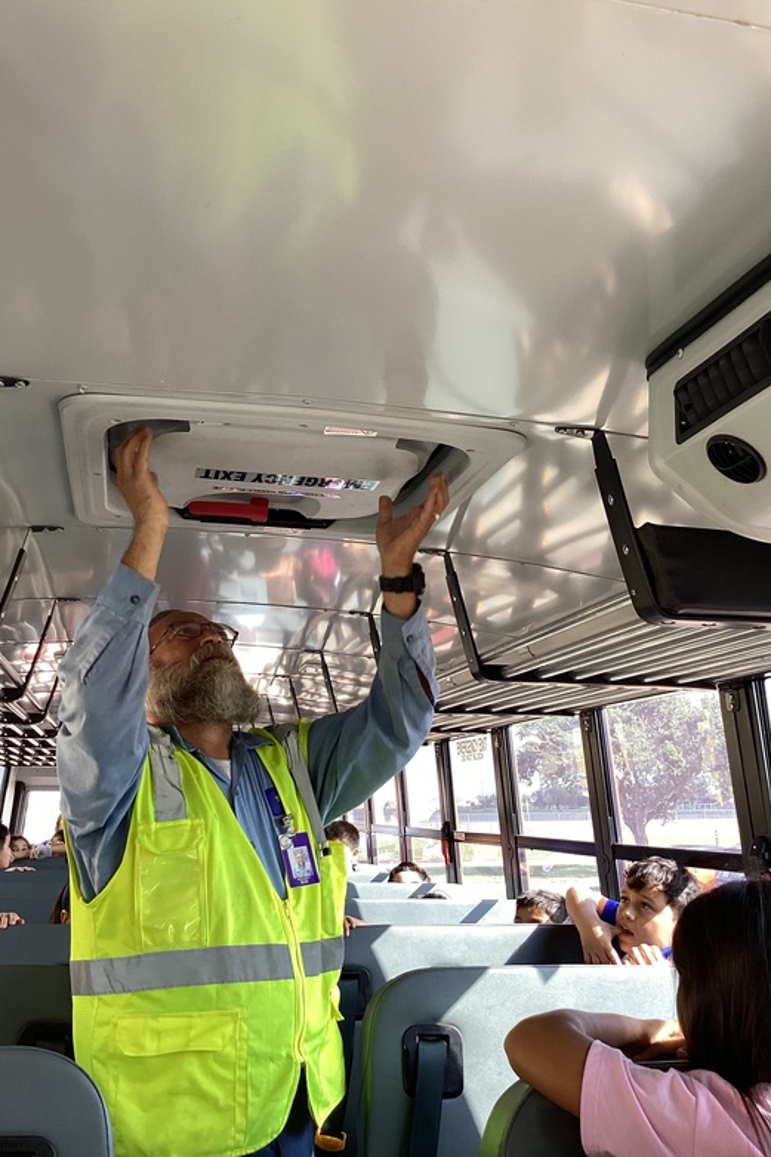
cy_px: 571
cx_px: 343
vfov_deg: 57.2
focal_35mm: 33
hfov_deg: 39.9
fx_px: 1061
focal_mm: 3.3
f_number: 2.4
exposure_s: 1/120
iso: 80
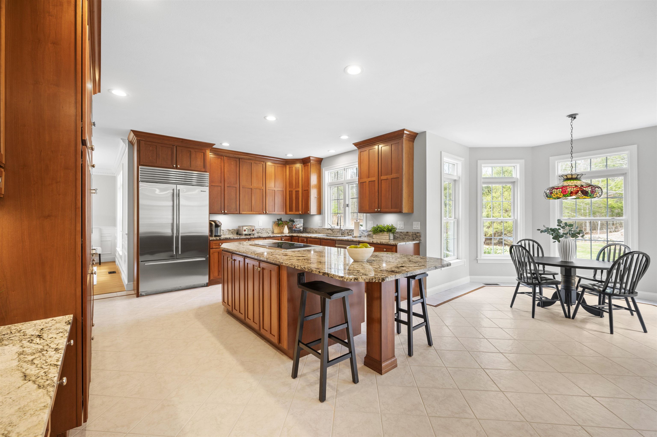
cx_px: 328
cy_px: 218
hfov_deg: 100.4
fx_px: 274
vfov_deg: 77.2
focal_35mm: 15
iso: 250
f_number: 7.1
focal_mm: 15
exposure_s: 1/1.25
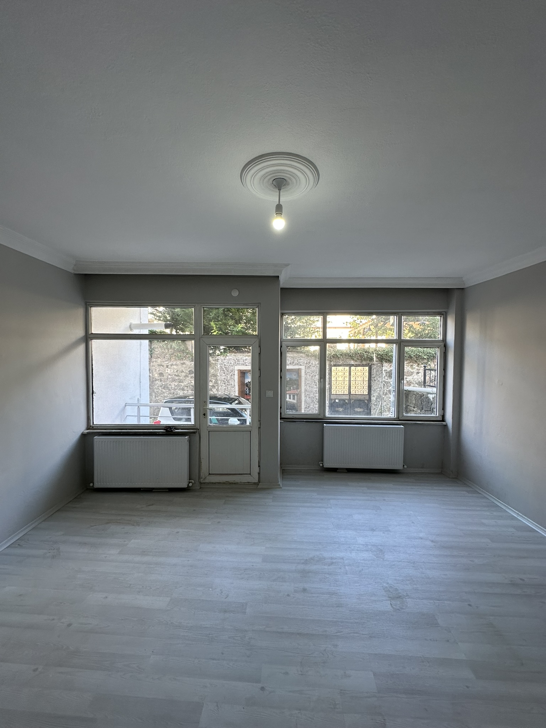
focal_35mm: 14
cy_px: 364
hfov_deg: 85.7
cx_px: 273
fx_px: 294
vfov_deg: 102.1
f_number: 2.2
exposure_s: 1/100
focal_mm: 2.22
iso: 64
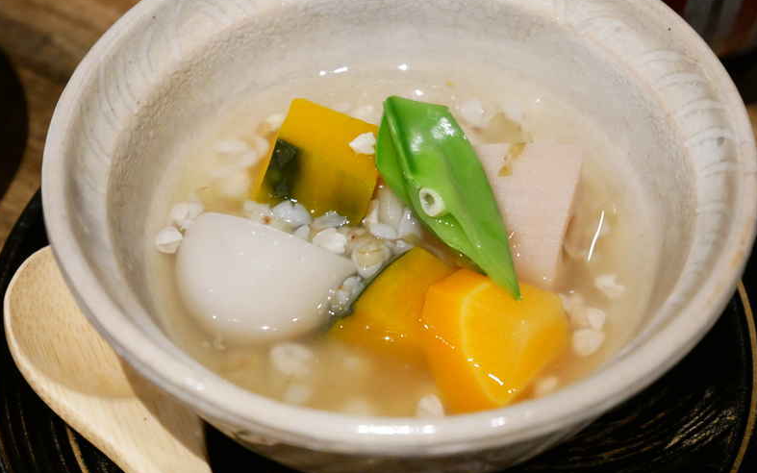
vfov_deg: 18.9
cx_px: 374
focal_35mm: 69
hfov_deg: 29.8
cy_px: 213
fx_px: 1424
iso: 3200
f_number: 5.6
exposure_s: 1/60
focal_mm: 32
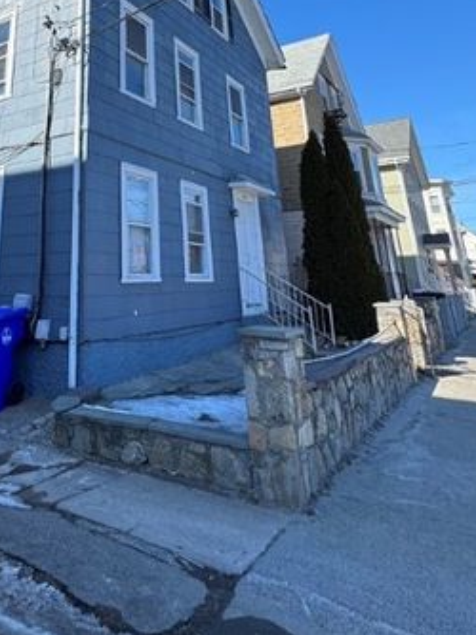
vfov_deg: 56.7
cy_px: 90
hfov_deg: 47.9
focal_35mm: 28
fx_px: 514
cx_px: 122
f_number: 2.2
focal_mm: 2.22
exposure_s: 1/565
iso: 40
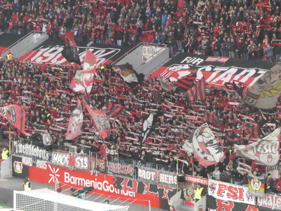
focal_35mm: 189
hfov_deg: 10.5
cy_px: 96
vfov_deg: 7.9
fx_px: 1534
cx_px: 137
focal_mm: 28.7
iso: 1600
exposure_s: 1/80
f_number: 5.5
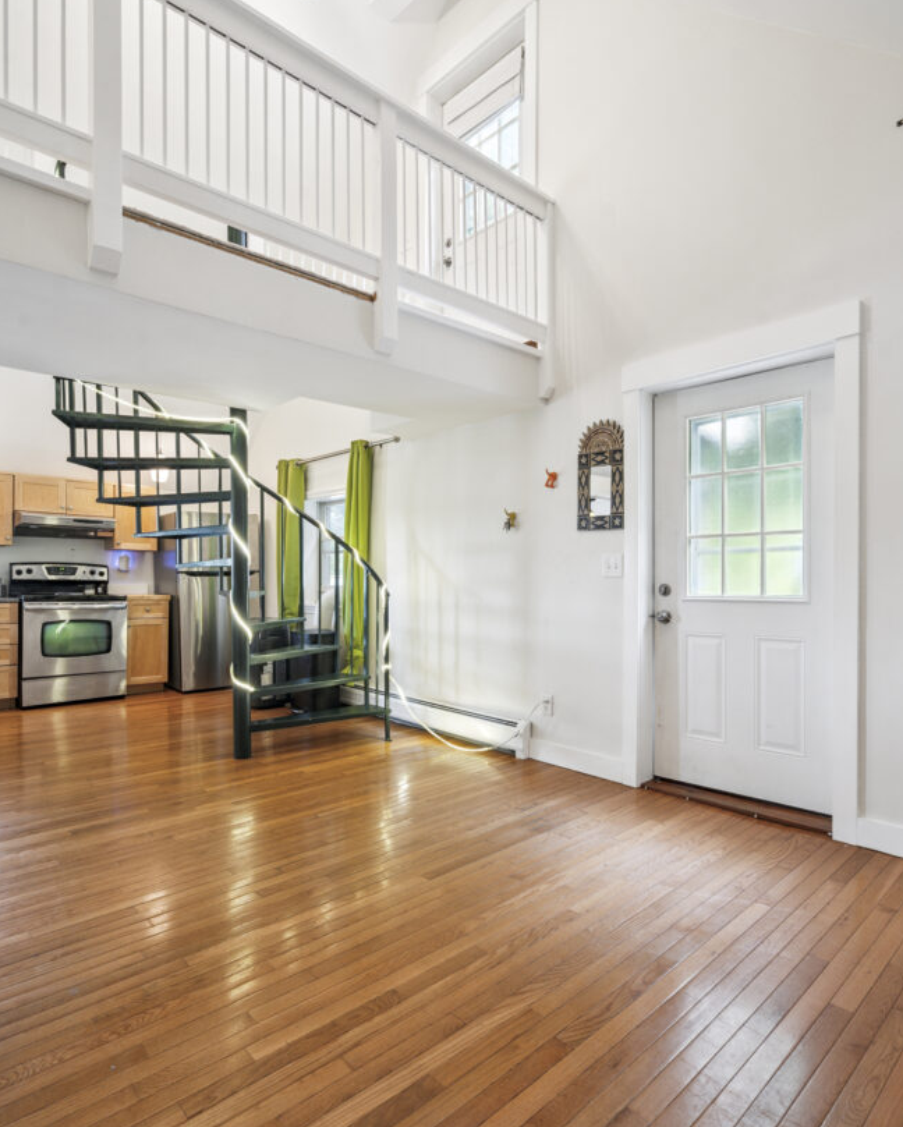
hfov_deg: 70.9
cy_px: 595
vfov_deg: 83.2
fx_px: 634
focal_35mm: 19
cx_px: 462
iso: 320
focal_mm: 16
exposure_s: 1/2.5
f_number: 8
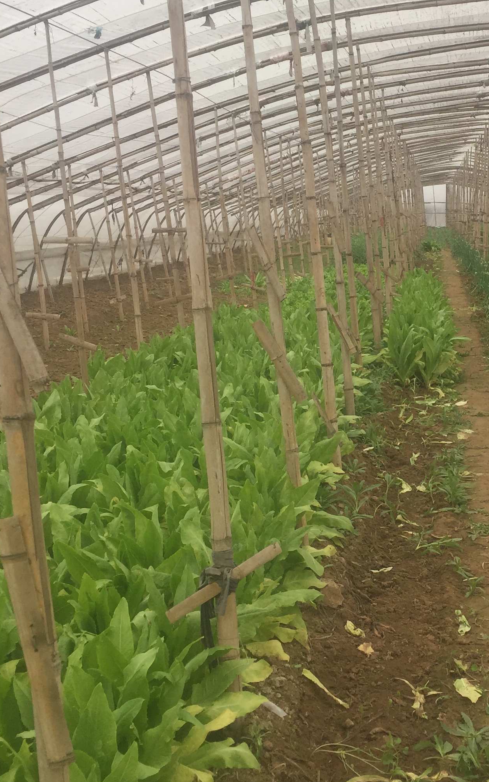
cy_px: 354
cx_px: 421
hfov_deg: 25.2
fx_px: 1066
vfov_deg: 40.3
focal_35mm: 50
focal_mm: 4.15
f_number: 2.2
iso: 32
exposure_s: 1/860
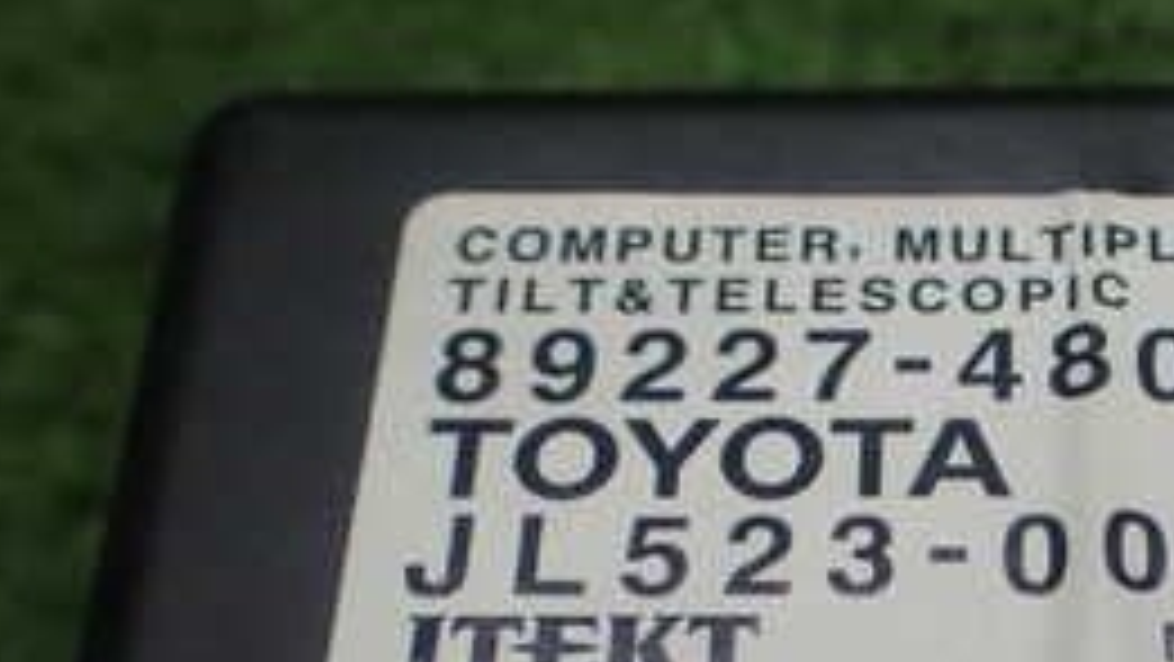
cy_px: 680
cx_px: 1134
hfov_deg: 26.9
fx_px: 2335
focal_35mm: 75
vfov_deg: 15.8
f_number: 2.3
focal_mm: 5.4
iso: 160
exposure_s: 1/125
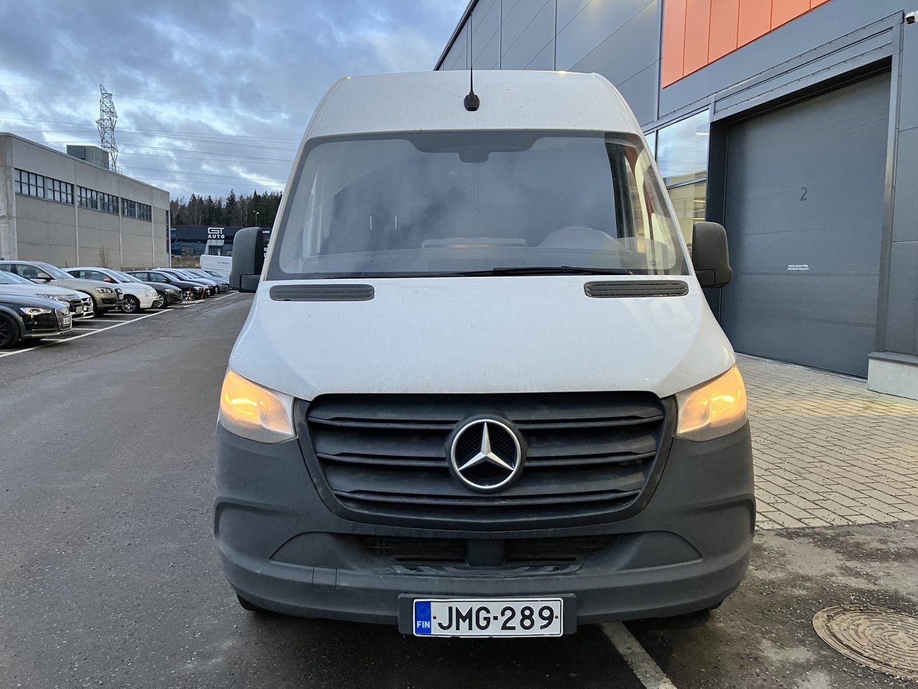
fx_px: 743
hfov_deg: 63.4
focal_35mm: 28
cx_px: 459
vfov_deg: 49.7
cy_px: 344
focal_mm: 3.99
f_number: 1.8
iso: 64
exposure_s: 1/50
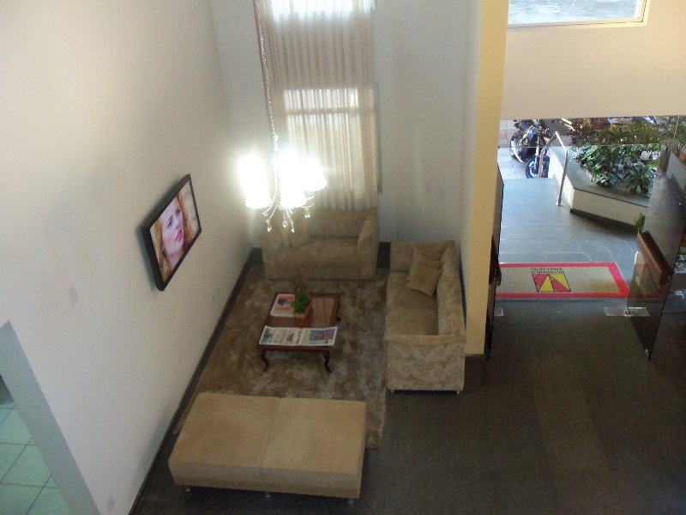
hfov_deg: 61.7
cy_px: 258
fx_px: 575
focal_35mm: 29
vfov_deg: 48.2
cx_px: 343
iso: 250
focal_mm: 5.2
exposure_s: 1/30
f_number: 3.4
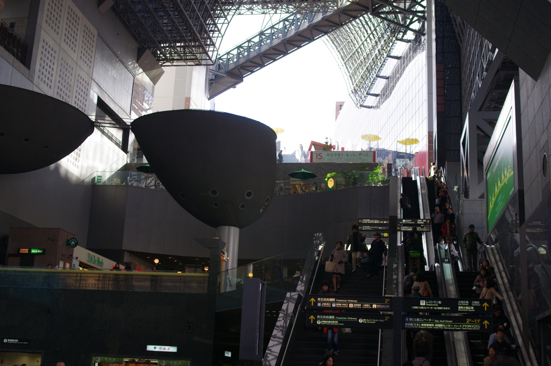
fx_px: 703
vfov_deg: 29.2
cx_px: 276
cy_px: 183
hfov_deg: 42.8
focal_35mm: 46
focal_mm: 31
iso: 400
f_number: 3.5
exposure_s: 1/500
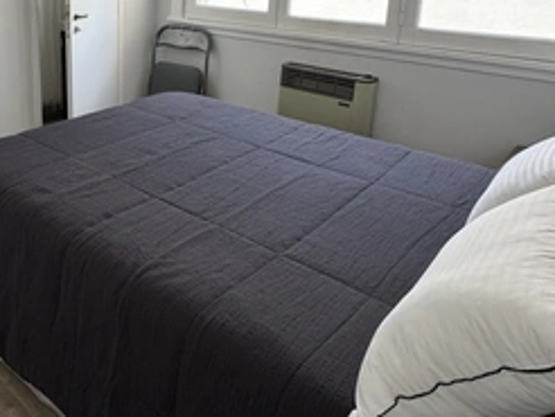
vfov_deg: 51.3
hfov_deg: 64.1
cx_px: 122
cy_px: 79
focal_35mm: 25
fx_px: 401
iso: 40
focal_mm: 2.22
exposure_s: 1/168
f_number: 2.2
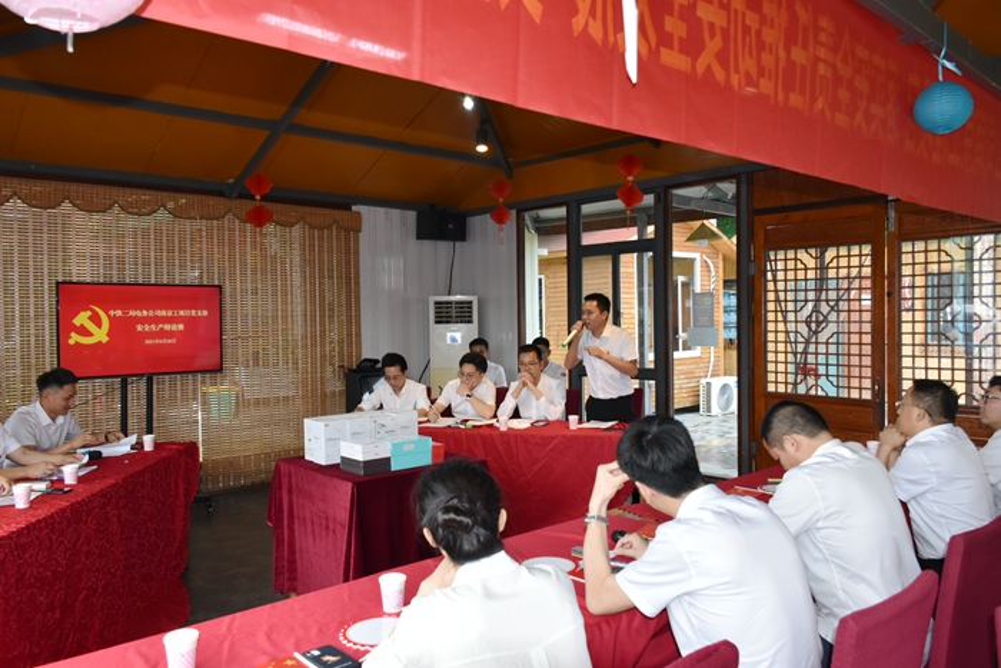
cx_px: 500
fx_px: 751
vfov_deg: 47.9
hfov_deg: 67.4
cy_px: 334
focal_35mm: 27
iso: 800
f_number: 5.6
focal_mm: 18
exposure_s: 1/125
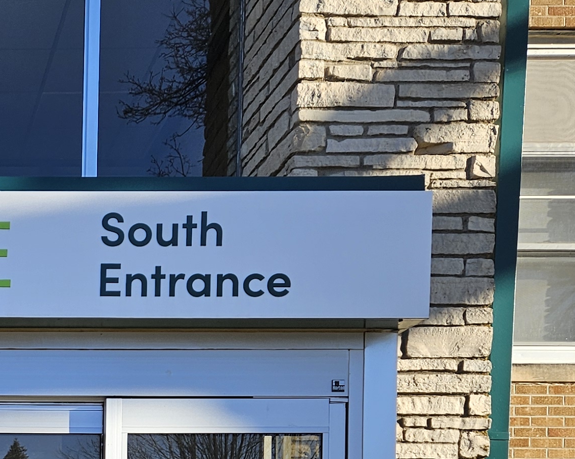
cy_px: 609
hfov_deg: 22.1
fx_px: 1344
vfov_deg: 18.0
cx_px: -139
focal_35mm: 79
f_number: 1.8
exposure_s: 1/752
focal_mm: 5.4
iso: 25
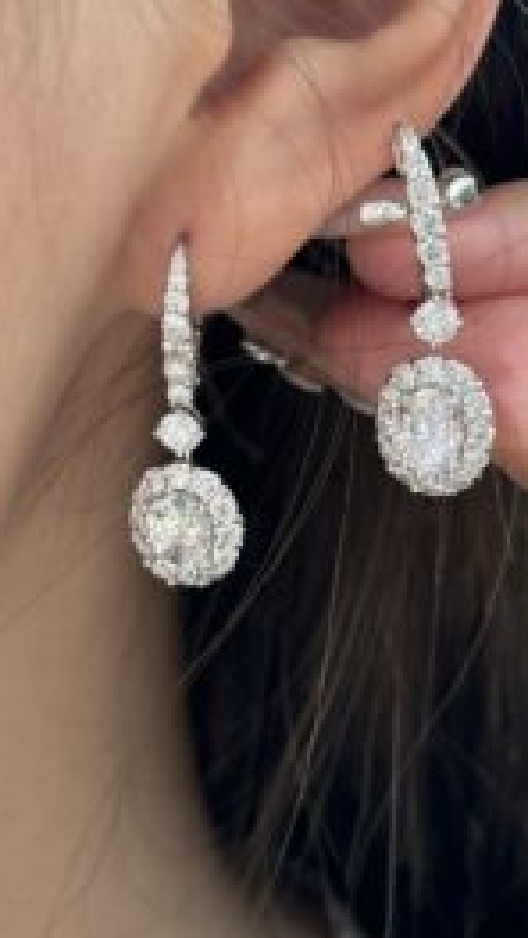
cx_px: 257
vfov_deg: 24.7
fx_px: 2140
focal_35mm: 86
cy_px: 428
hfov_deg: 14.1
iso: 80
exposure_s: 1/60
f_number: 1.6
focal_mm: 5.96
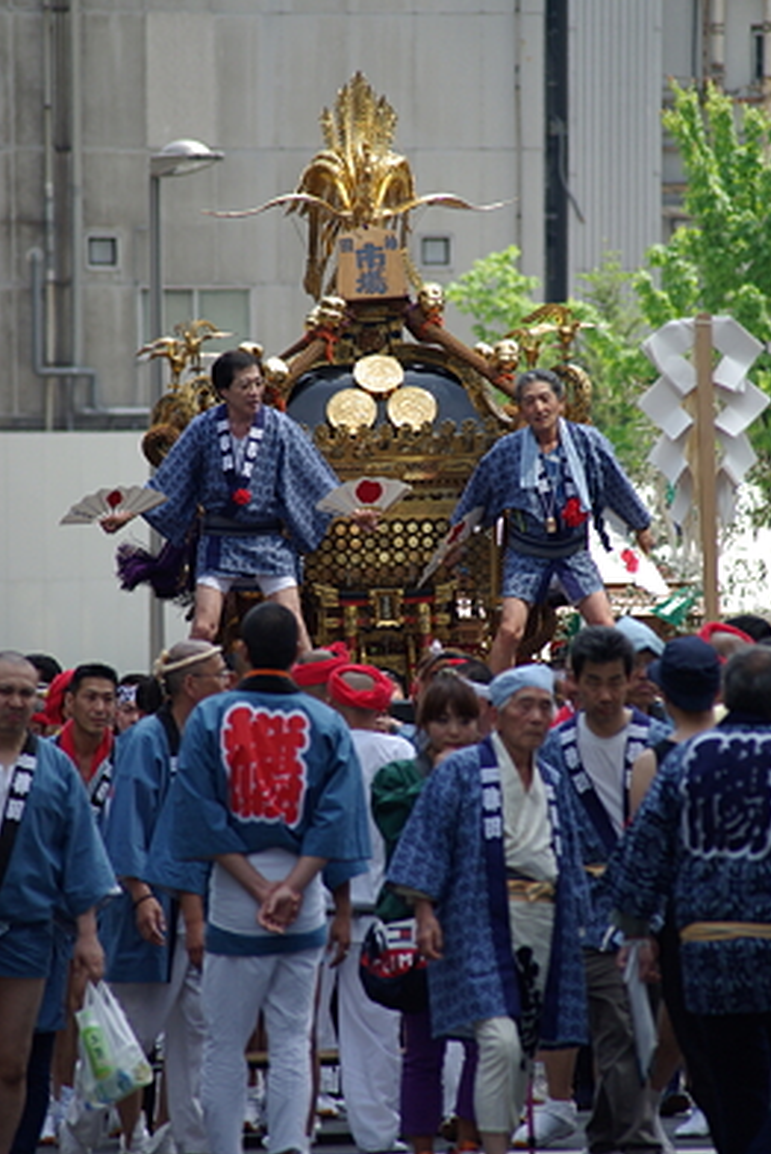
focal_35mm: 362
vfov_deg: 5.7
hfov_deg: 3.8
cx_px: 387
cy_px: 527
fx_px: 11608
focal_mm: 210
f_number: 5.6
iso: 250
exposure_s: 1/500
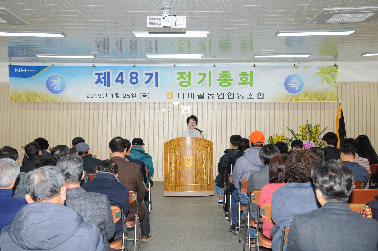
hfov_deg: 43.7
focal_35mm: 45
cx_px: 189
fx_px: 472
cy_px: 126
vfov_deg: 29.8
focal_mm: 30
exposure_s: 1/60
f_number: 5.6
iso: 400
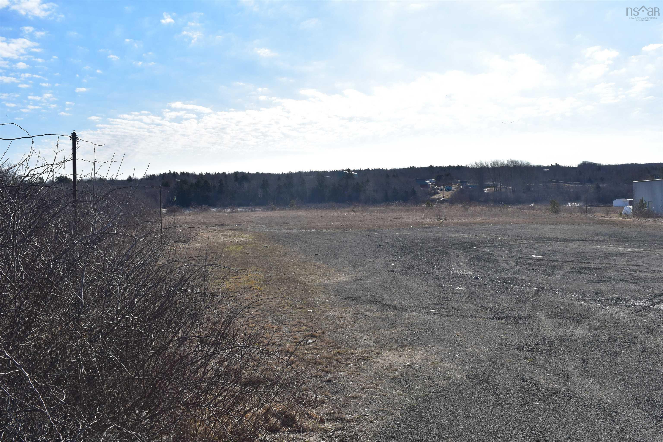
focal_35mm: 27
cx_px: 332
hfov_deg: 67.4
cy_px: 221
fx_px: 497
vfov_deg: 47.9
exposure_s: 1/500
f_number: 11
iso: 280
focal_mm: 18
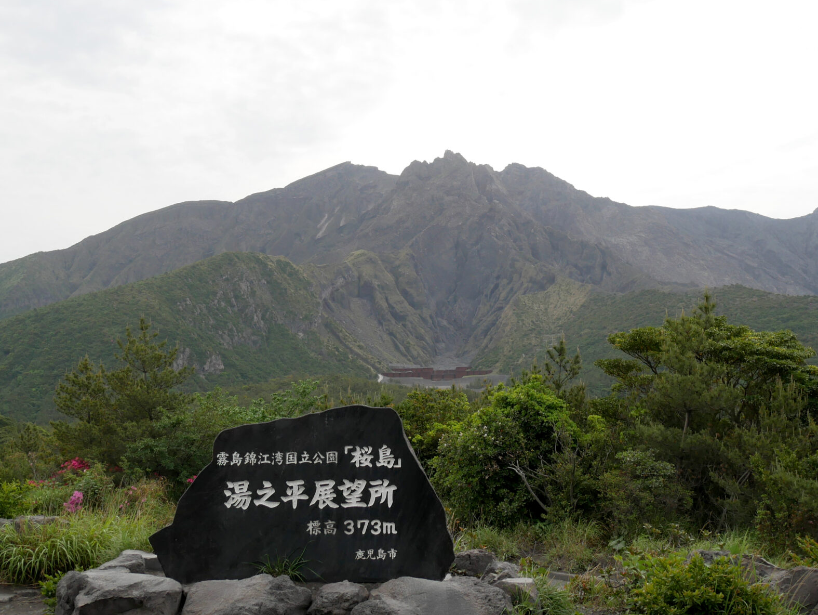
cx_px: 457
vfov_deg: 36.7
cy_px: 234
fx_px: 922
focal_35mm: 39
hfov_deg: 47.7
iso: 200
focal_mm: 12
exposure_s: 1/640
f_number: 7.1
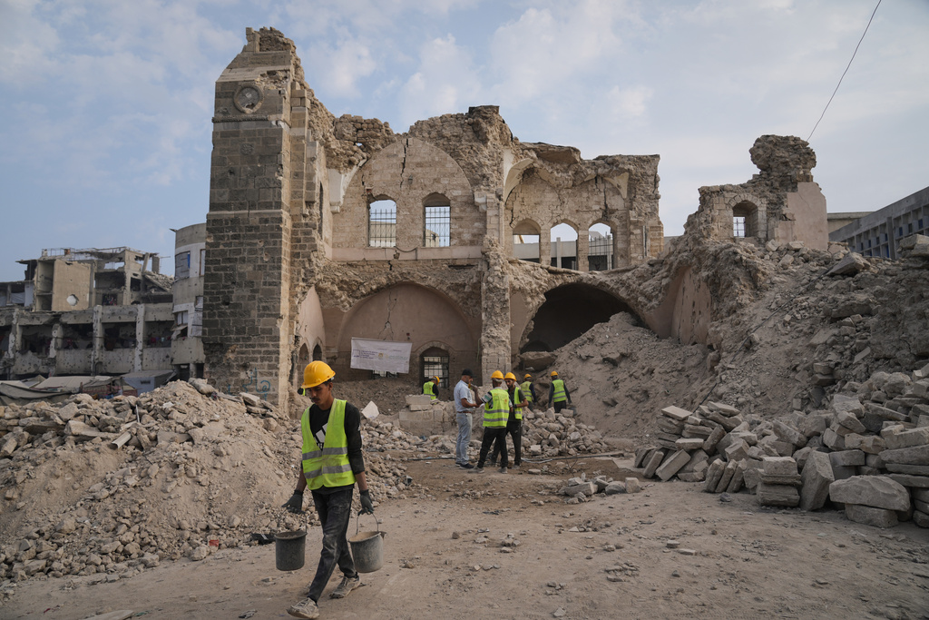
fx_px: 619
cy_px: 310
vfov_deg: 53.1
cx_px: 464
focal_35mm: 24
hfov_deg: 73.7
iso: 200
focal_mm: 24
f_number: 4
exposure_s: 1/1600
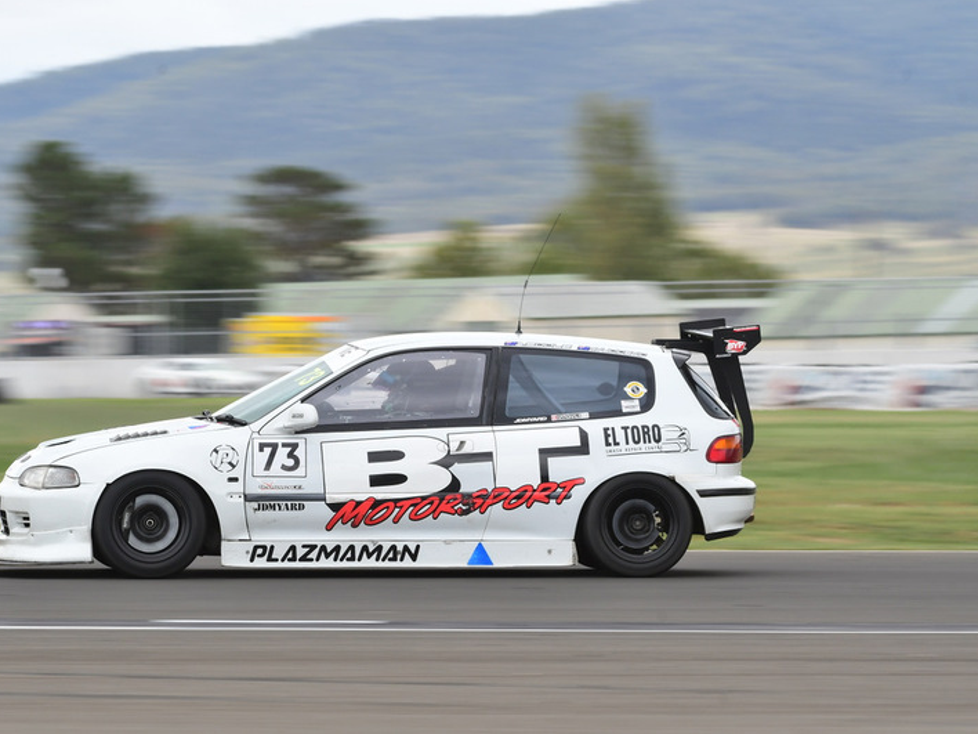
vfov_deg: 4.6
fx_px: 9210
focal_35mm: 326
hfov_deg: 6.1
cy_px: 368
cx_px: 457
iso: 400
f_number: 11
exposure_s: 1/200
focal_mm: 200
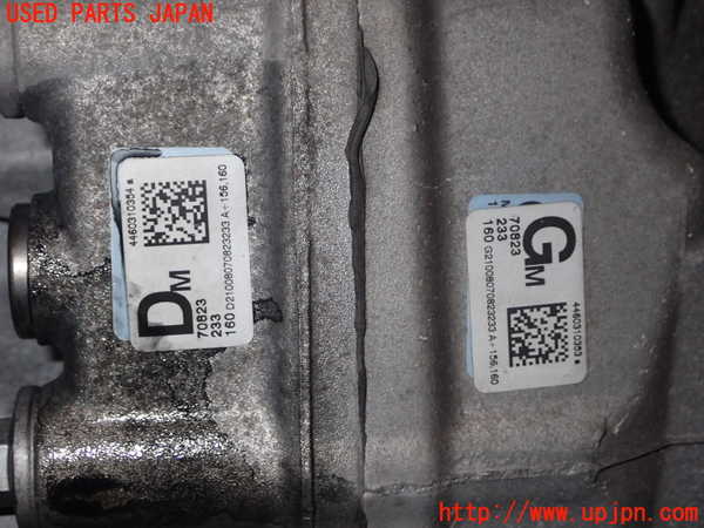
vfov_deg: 25.2
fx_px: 1180
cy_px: 264
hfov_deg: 33.2
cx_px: 352
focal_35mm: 58
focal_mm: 10.35
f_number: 10
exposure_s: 1/60
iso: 200
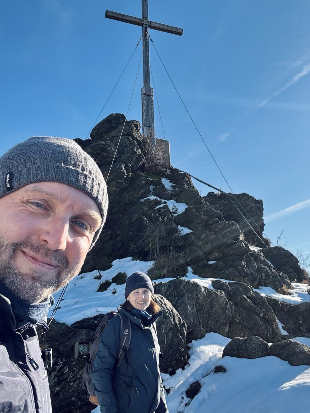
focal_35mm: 34
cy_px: 192
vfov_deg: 53.9
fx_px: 406
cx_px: 154
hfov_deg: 41.8
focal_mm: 2.69
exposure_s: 1/569
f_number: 1.9
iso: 25
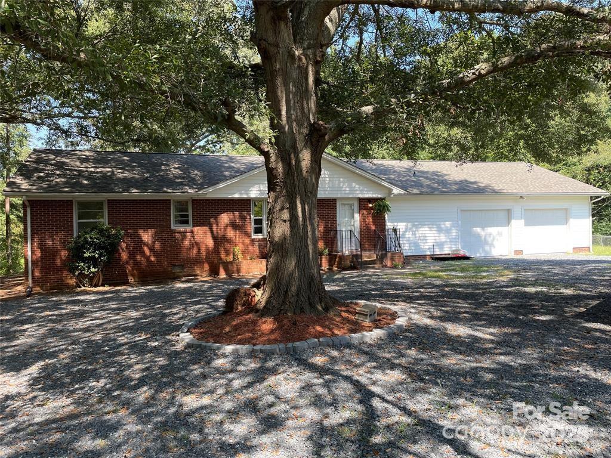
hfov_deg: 67.3
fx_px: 459
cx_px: 306
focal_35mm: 26
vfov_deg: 53.1
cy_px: 229
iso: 32
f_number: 1.6
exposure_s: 1/373
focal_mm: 4.2
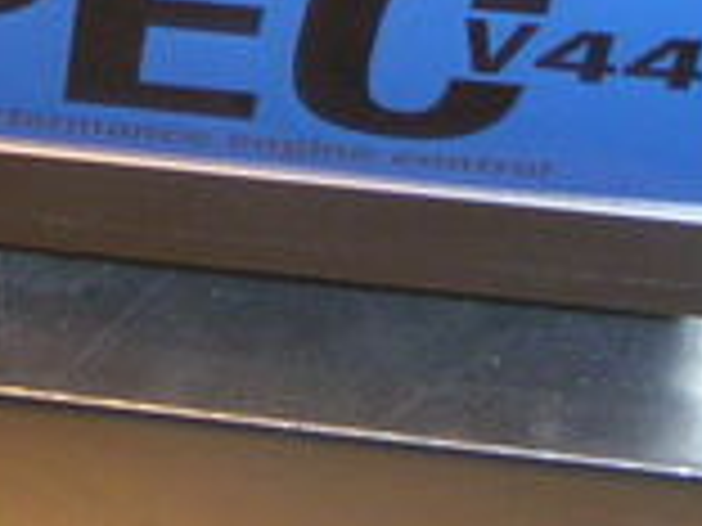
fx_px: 3164
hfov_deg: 12.6
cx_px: 248
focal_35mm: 156
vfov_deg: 9.5
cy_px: 27
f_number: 2.8
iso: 160
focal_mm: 6
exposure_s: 1/45
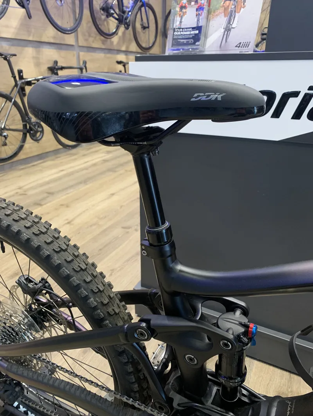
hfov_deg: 53.1
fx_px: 313
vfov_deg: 67.3
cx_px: 156
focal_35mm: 26
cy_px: 208
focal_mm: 4.25
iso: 250
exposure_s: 1/50
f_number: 1.8
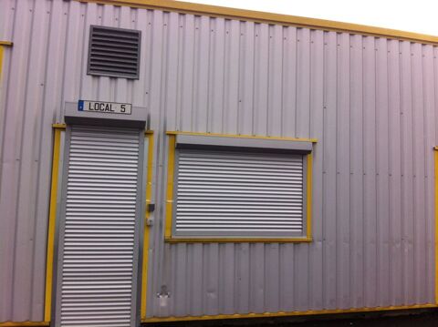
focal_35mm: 35
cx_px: 219
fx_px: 442
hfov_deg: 52.7
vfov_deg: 40.6
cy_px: 164
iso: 80
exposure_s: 1/431
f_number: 2.8
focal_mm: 3.85
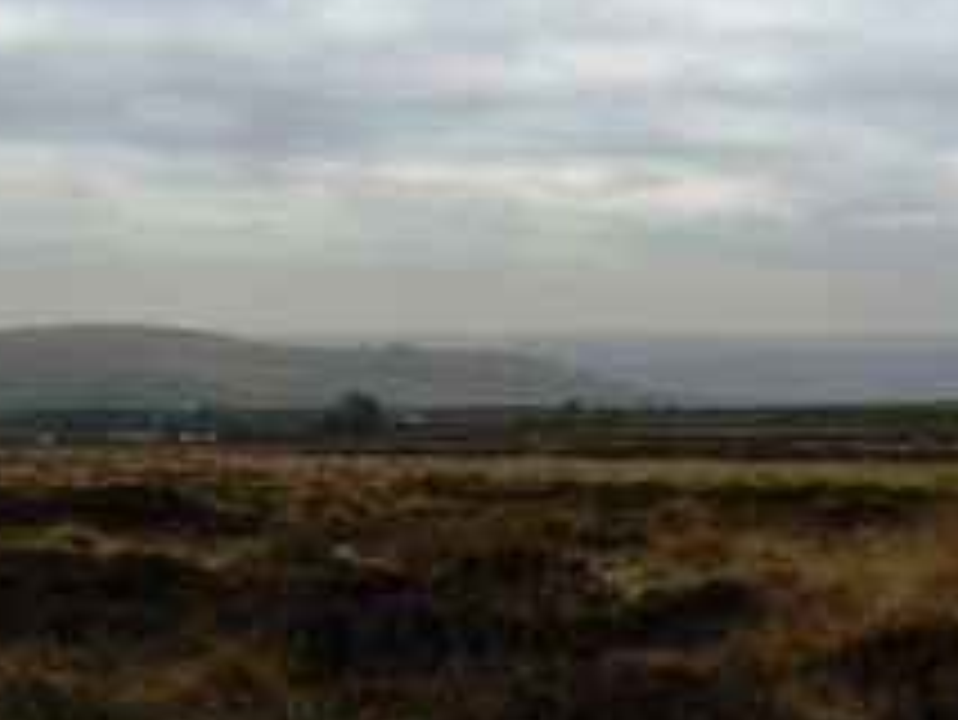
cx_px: 180
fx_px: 2021
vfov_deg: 20.2
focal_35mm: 73
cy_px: 351
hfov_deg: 26.1
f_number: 8
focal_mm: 6
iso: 80
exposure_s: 1/640
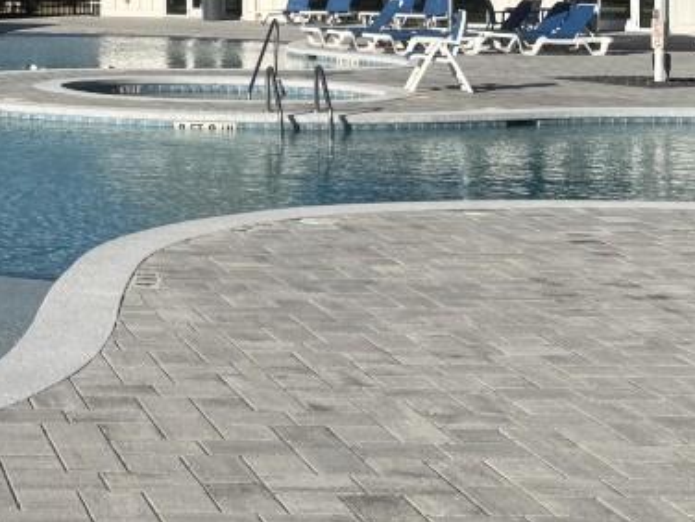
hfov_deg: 19.9
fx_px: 1847
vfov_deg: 15.5
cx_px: -155
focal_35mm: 92
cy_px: -100
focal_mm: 6.76
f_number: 1.78
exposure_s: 1/8130
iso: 80
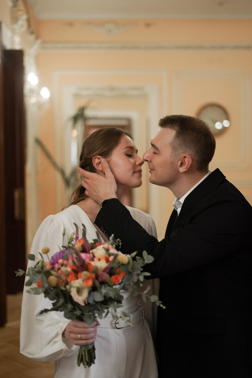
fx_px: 525
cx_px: 126
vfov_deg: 39.6
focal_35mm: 50
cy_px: 189
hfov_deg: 27.0
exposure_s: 1/250
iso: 500
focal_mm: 50
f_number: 1.8
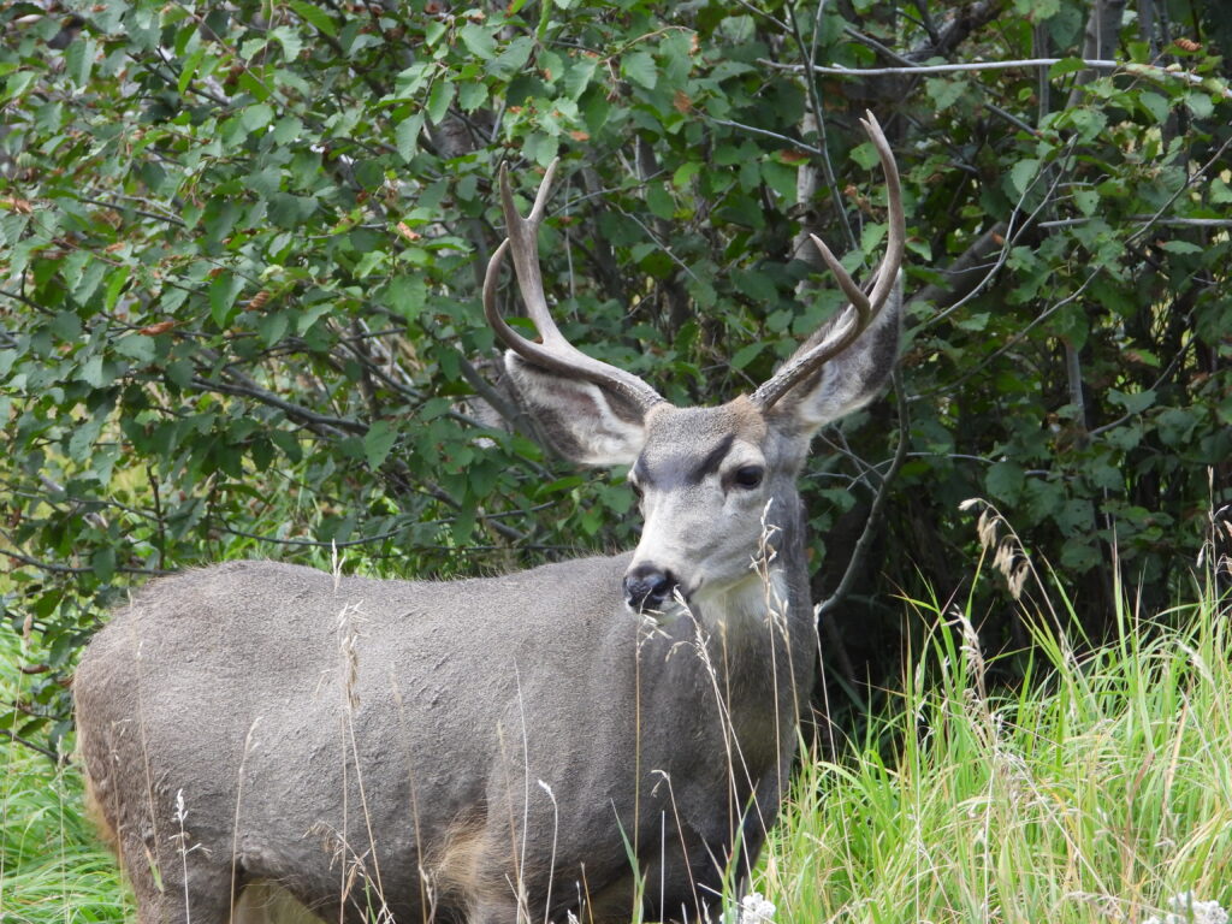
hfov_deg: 7.2
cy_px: 462
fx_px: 9787
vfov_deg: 5.4
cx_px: 616
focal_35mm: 275
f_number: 4.5
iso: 400
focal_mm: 49.5
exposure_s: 1/160
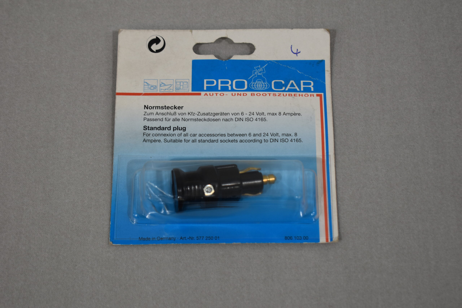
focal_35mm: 69
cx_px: 231
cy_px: 154
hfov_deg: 29.2
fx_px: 885
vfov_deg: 19.7
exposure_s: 1/125
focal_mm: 46
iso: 280
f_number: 5.6
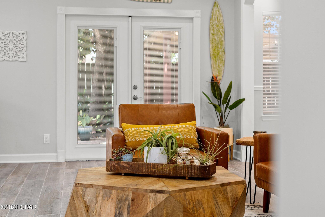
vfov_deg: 26.0
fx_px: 469
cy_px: 108
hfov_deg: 38.2
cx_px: 162
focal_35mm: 52
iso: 250
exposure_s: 1/8
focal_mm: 35
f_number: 4.5
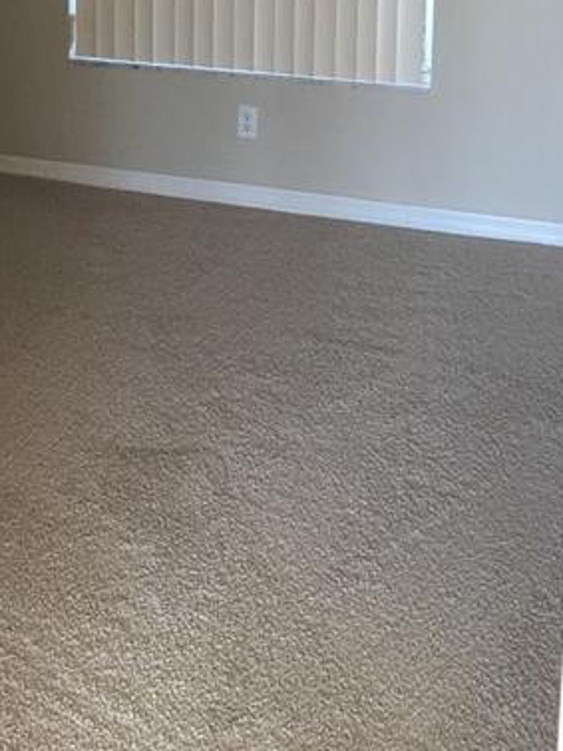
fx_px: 1279
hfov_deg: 24.0
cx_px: 30
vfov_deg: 30.6
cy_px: 22
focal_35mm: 59
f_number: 2.2
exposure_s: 1/15
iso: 40
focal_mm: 4.15
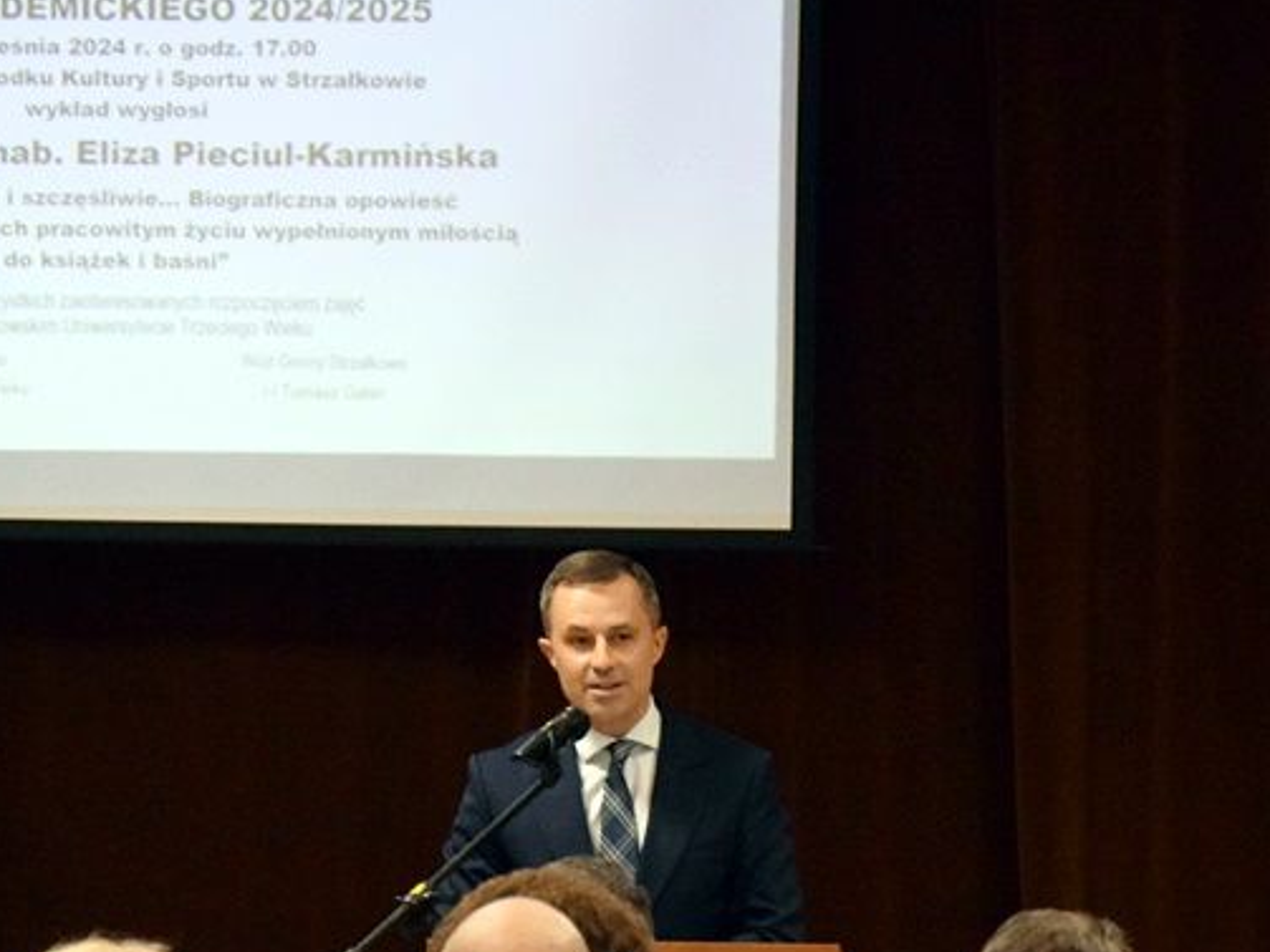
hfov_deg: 7.3
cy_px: 535
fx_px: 9935
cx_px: 477
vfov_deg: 5.5
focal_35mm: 271
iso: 6400
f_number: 5.6
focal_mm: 105
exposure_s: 1/100
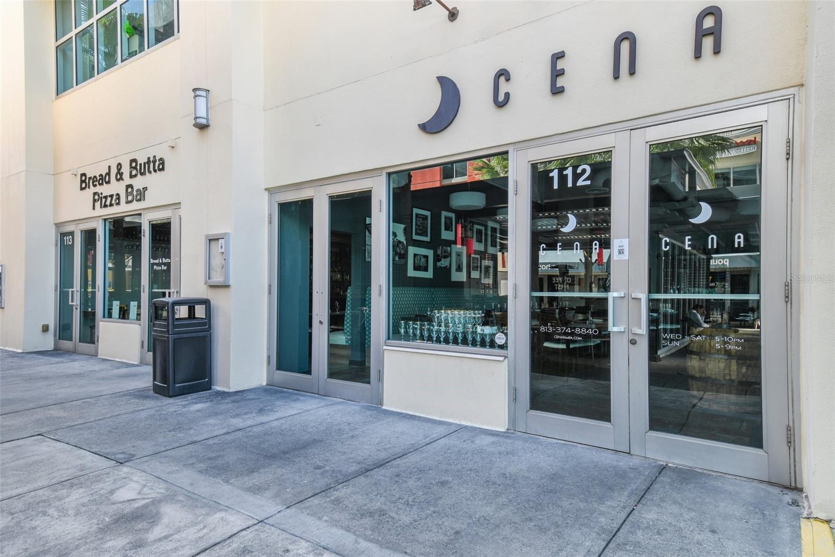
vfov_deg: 64.5
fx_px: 441
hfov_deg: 86.9
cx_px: 418
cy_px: 278
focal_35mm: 19
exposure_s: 1/13
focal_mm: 13
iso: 100
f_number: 7.1
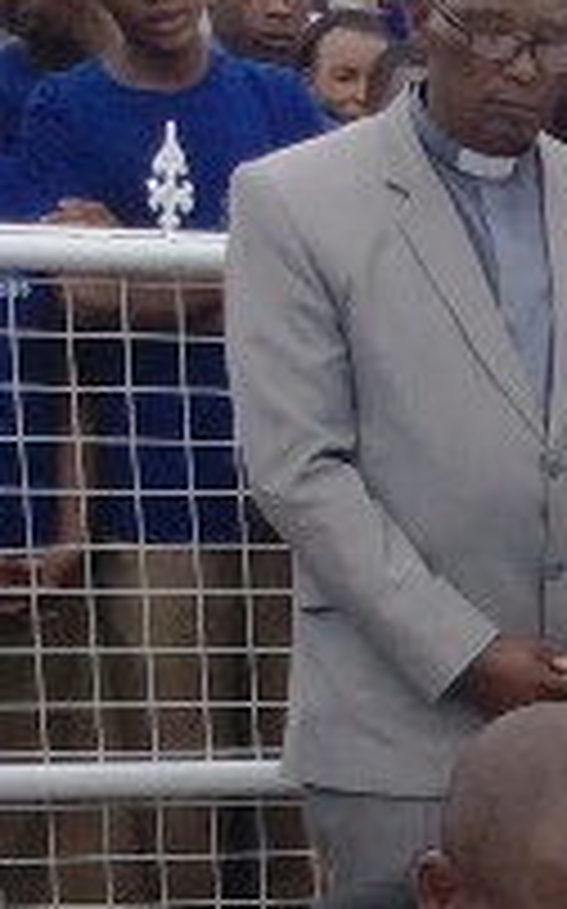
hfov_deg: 7.5
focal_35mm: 157
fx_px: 3887
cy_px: 1408
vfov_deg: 12.6
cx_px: 1600
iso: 32
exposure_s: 1/583
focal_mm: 3.3
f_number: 2.4
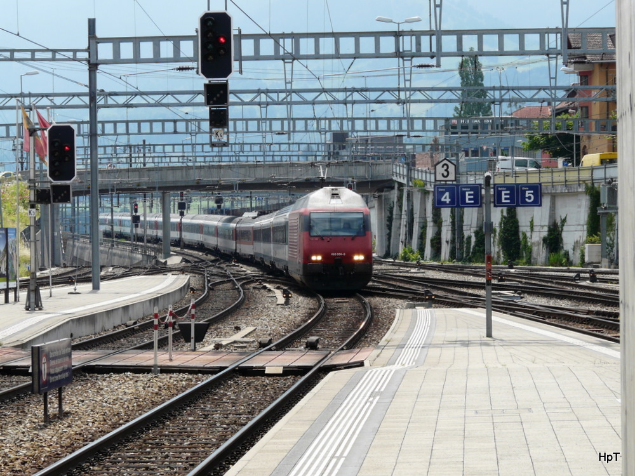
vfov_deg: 11.8
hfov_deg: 15.6
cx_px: 318
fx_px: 2311
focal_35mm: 126
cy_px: 238
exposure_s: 1/400
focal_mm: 20.6
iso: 100
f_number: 5.6
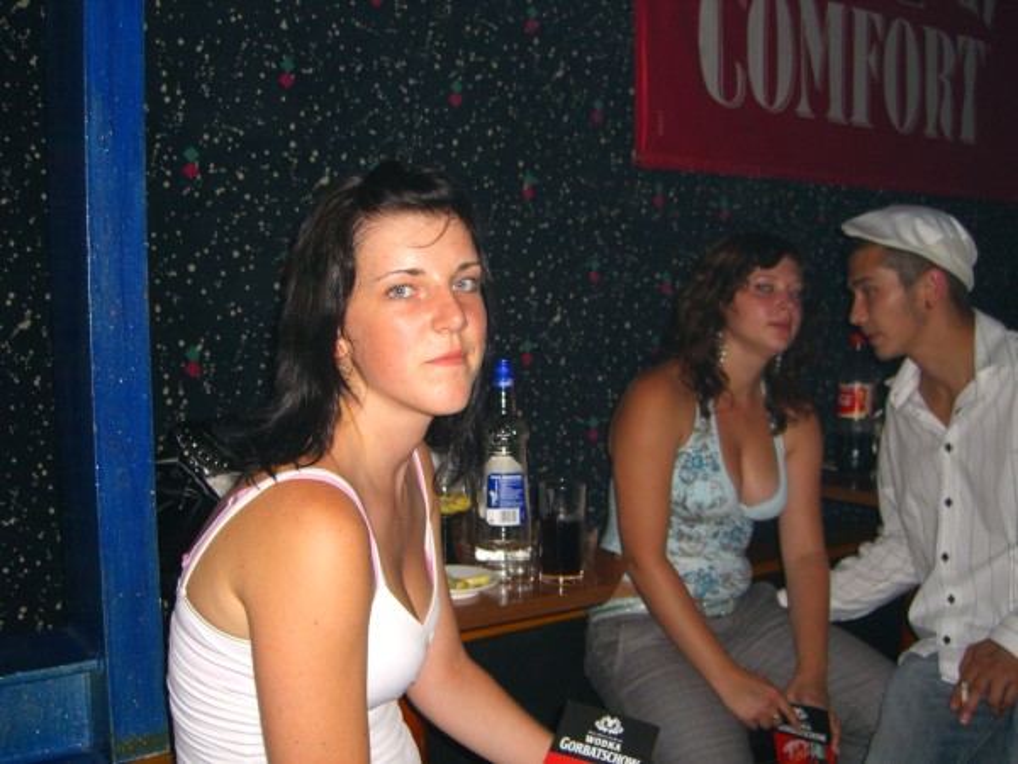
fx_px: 1118
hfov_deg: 49.0
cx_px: 509
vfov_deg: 37.7
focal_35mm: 38
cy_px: 382
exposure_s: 1/60
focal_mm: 7.9
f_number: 2.8
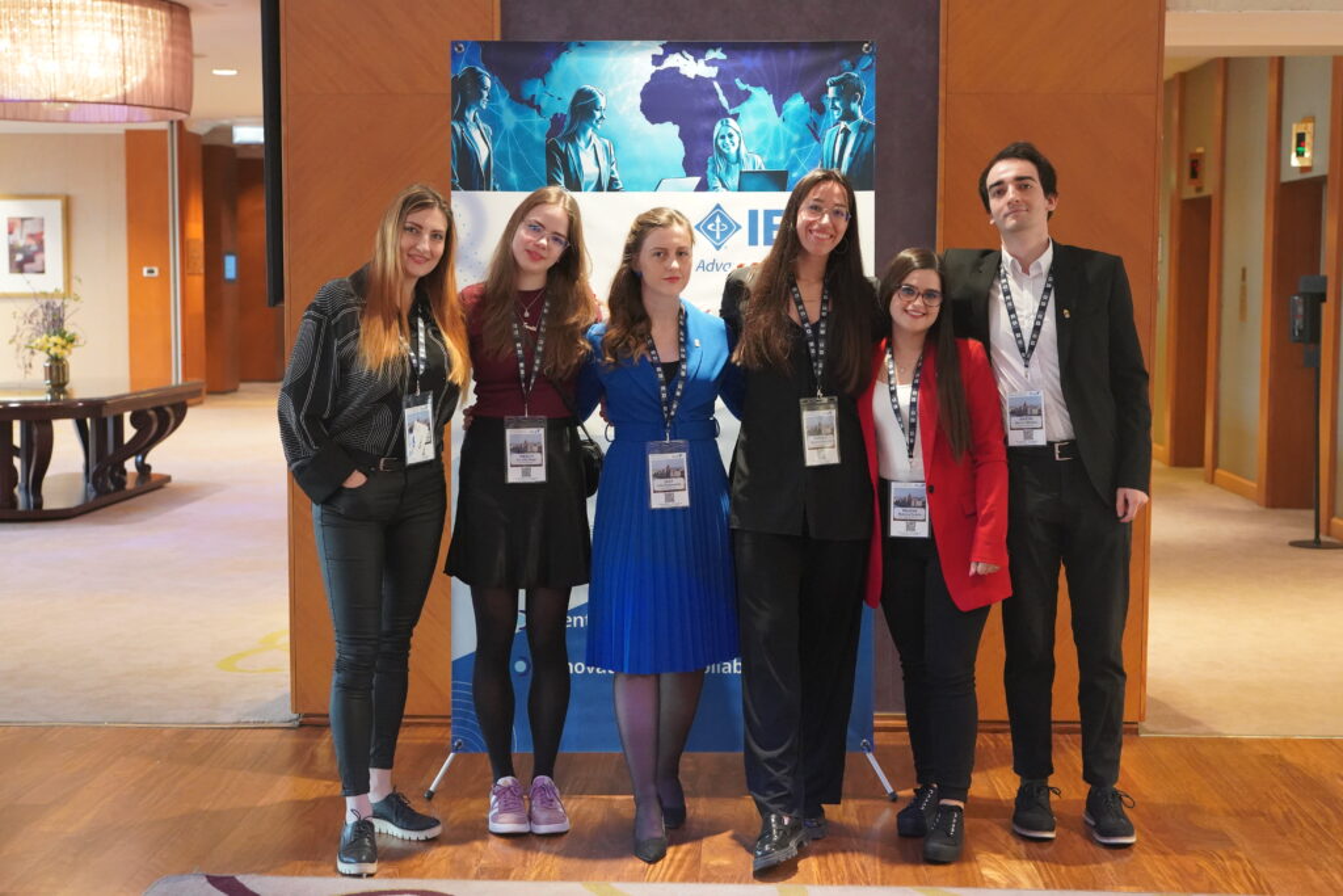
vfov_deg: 27.0
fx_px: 1865
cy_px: 448
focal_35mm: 50
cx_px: 672
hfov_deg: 39.6
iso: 10000
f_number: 4
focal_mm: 50
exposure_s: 1/160
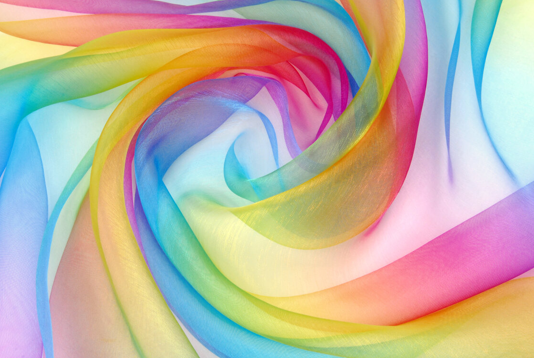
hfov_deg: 41.8
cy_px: 163
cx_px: 262
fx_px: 698
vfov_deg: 28.7
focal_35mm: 47
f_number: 18
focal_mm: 28
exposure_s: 1/160
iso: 100
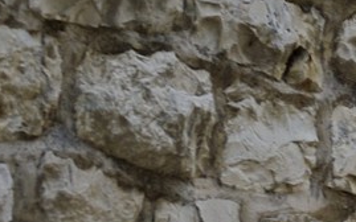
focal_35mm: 230
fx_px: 2231
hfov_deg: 8.1
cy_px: 268
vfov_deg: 5.7
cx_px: 959
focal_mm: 38
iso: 200
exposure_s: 1/160
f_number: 5.6
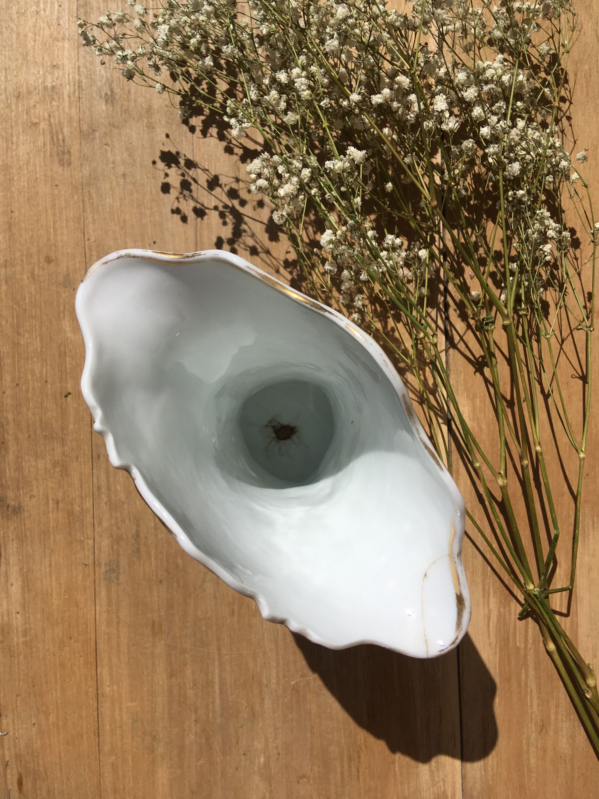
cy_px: 400
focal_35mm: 29
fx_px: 669
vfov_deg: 61.7
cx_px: 300
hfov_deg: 48.2
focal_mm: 4.15
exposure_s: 1/4808
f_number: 2.2
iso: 25
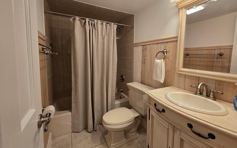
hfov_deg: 105.3
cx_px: 119
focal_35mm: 14
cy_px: 64
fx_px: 90
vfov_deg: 78.2
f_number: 2.2
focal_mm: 2.2
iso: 160
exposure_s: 1/60
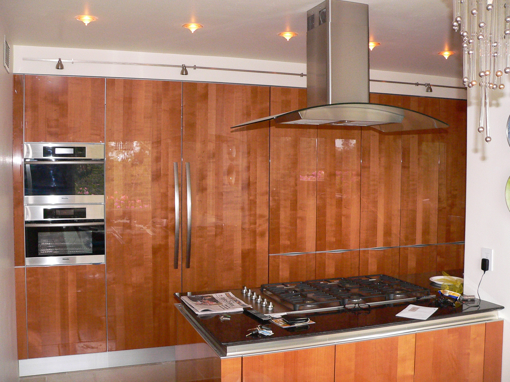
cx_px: 255
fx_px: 530
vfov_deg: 39.7
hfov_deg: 51.4
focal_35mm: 36
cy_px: 191
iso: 400
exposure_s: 1/60
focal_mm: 6
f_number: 2.8
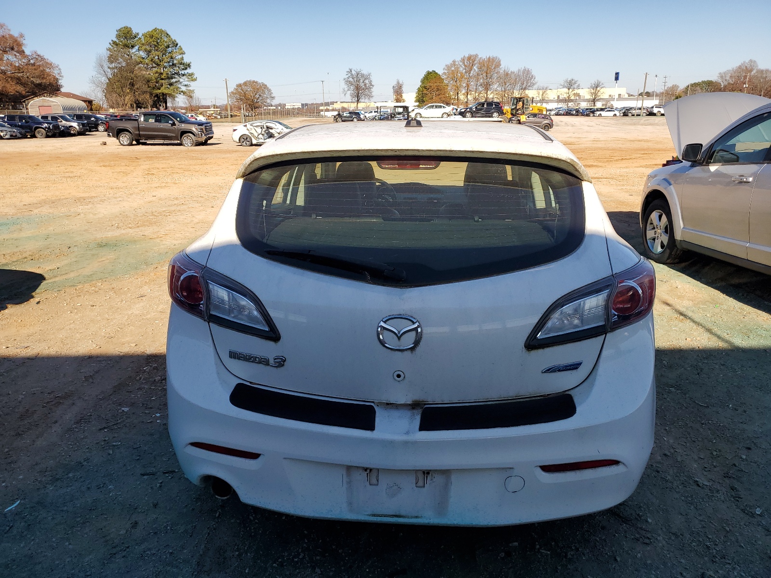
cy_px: 289
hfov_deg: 67.3
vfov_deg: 53.1
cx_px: 386
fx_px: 579
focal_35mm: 26
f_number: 1.5
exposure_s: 1/3333
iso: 50
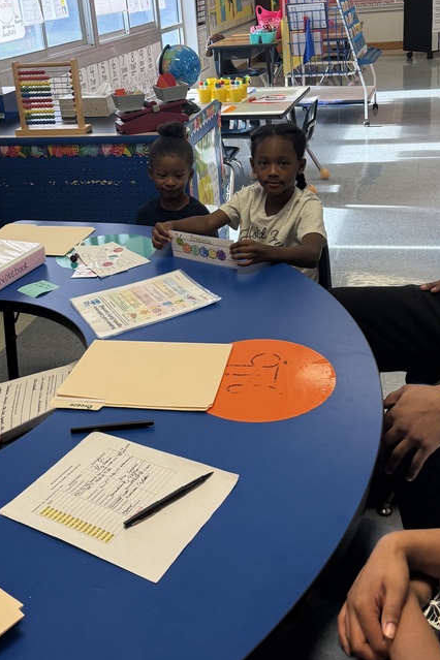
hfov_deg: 33.4
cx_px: 205
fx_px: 733
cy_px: 168
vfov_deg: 46.8
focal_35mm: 40
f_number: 1.78
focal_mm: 6.76
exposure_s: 1/120
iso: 160
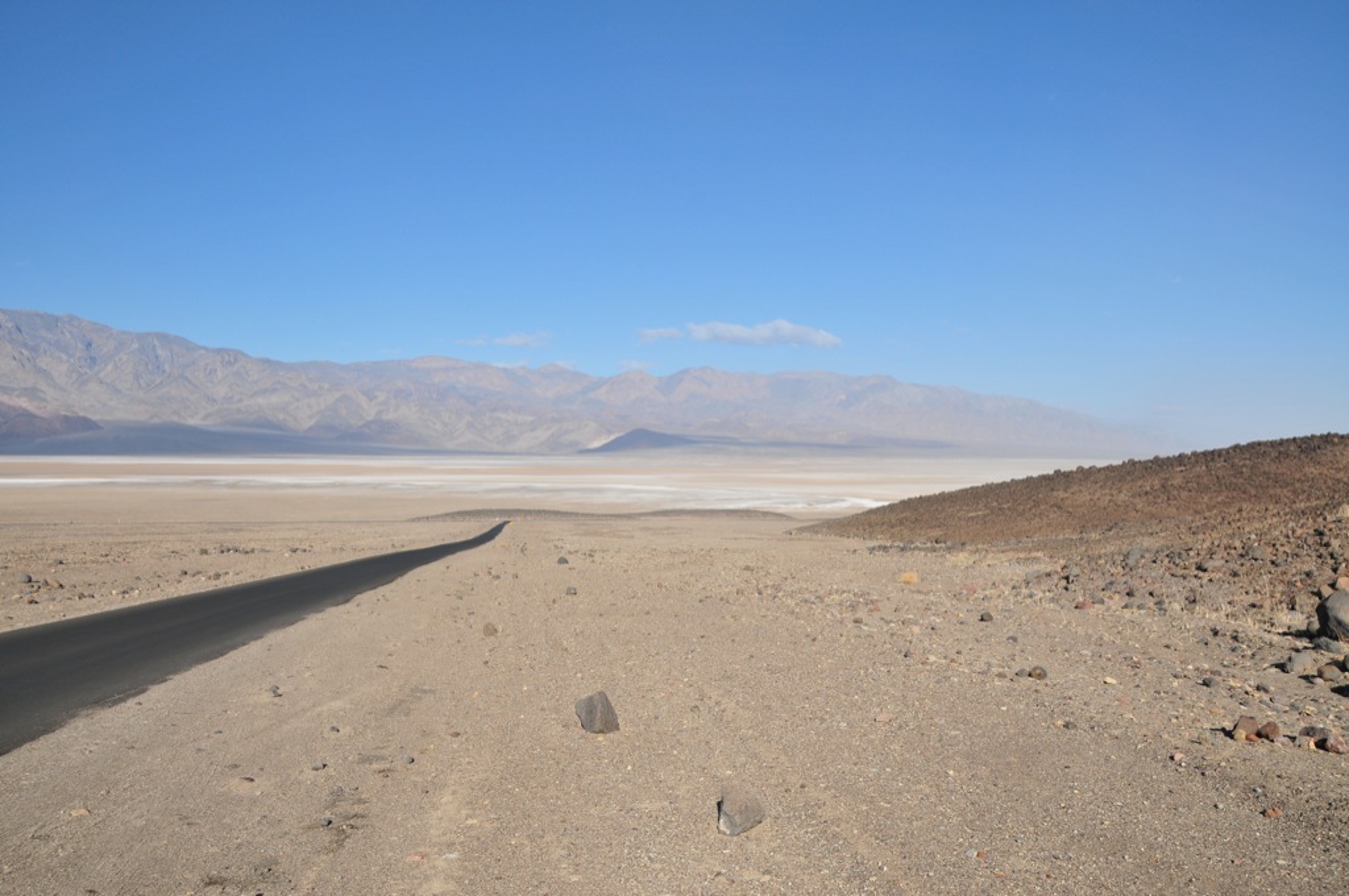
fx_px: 1010
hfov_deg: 67.4
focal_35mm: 27
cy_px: 448
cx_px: 674
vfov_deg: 47.8
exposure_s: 1/400
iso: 200
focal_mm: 18
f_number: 10
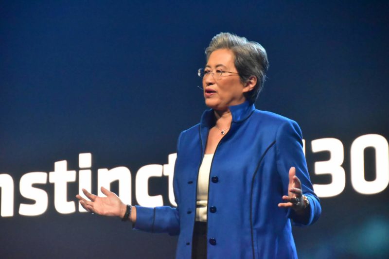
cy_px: 130
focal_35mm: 210
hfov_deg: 9.8
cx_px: 194
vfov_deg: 6.5
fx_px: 2269
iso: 10000
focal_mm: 140
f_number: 6
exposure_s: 1/250
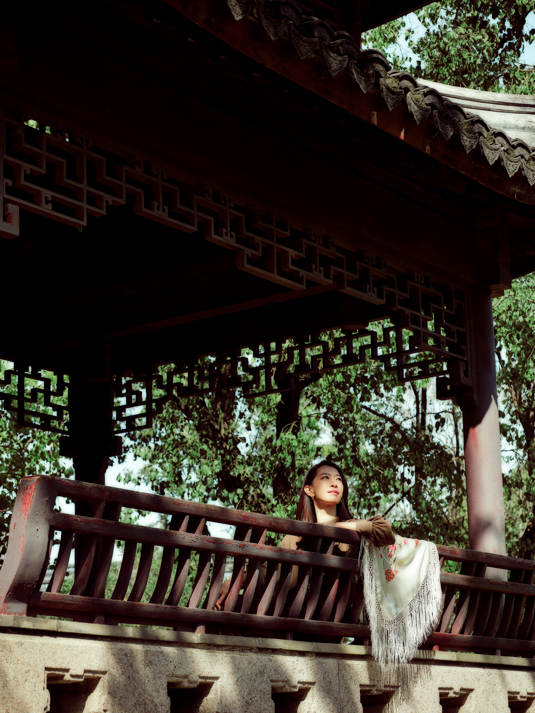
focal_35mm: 79
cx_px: 268
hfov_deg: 18.7
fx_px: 1628
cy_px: 356
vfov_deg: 24.7
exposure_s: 1/125
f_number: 8
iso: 100
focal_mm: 100
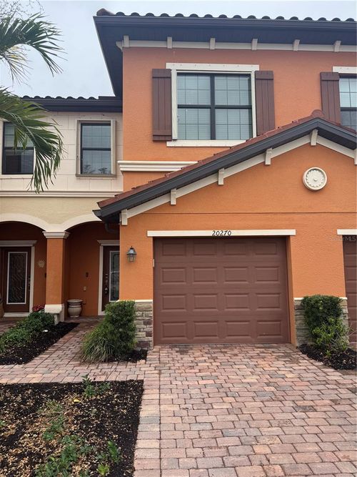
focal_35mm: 24
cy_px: 238
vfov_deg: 71.6
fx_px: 330
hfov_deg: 56.8
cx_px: 178
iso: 80
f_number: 1.78
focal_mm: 6.76
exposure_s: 1/598
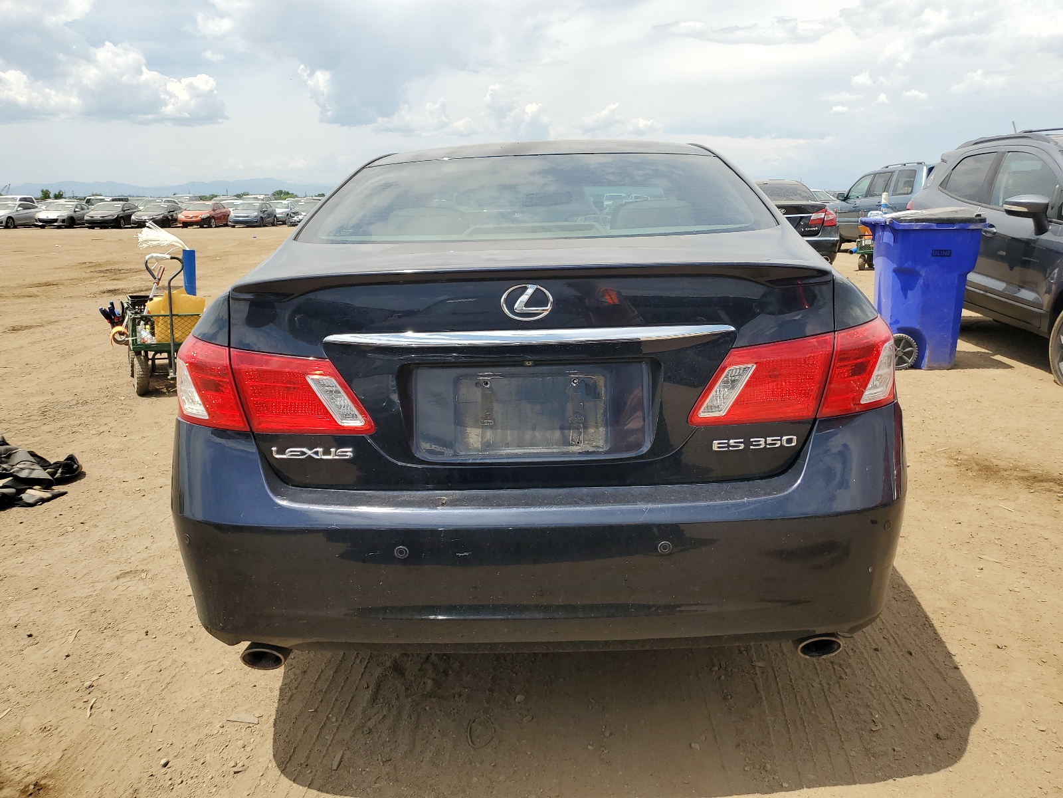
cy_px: 399
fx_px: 798
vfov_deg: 53.1
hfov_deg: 67.3
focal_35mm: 26
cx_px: 532
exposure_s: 1/3333
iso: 50
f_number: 1.5
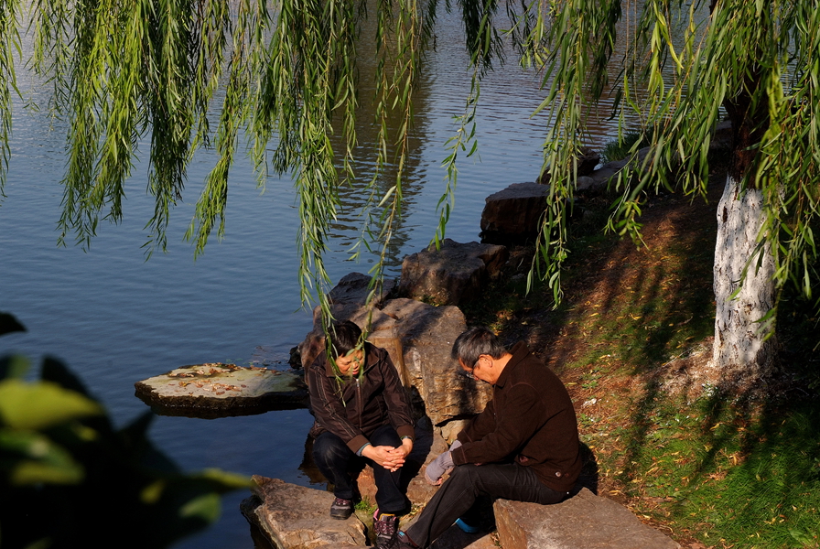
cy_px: 274
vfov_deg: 28.2
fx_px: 1095
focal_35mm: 48
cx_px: 410
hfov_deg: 41.1
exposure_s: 1/90
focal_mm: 32
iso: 200
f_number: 16
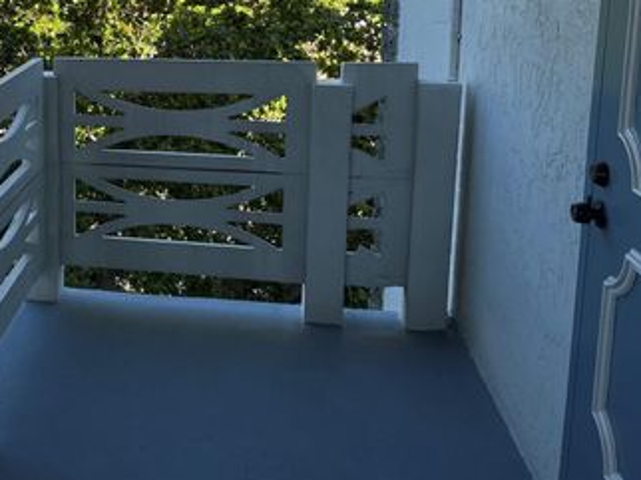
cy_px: 61
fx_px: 888
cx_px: 78
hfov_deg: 37.4
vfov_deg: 29.2
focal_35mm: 48
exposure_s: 1/1517
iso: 64
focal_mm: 5.96
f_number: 1.6
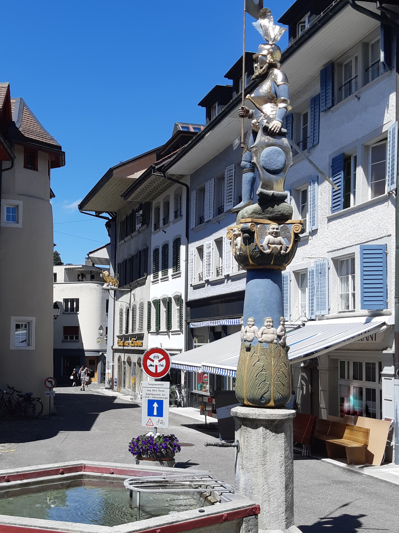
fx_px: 615
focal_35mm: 40
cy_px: 314
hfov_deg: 35.7
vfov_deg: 46.6
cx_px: 145
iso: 40
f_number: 1.7
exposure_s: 1/1912
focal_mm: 3.93
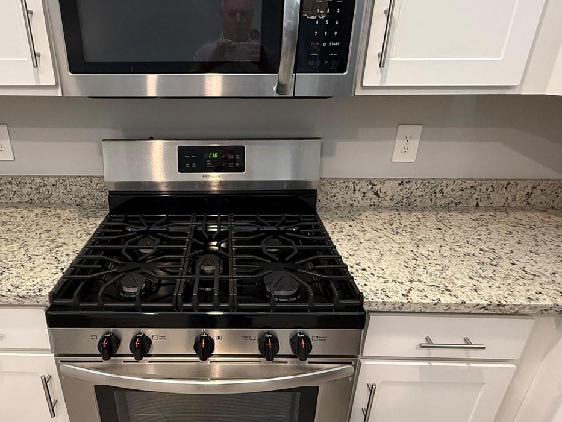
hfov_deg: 70.7
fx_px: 390
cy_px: 225
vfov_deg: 56.8
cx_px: 218
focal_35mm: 24
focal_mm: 2.22
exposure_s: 1/60
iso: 500
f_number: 2.2
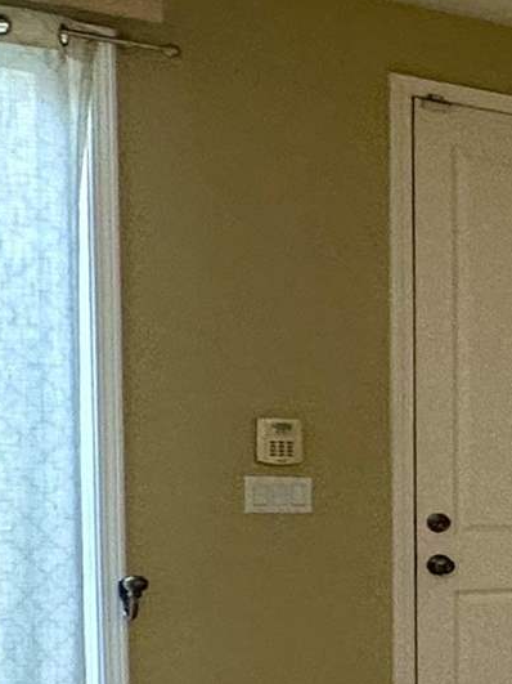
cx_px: 1735
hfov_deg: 9.9
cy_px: 596
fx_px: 1598
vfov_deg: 23.6
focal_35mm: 81
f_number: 2.2
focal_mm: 2.22
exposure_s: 1/120
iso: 125
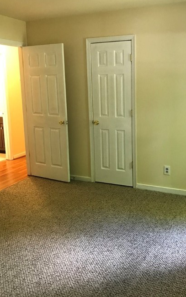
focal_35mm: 35
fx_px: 284
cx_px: 116
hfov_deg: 36.1
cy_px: 133
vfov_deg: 55.2
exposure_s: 1/15
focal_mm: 3.99
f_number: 1.8
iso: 64
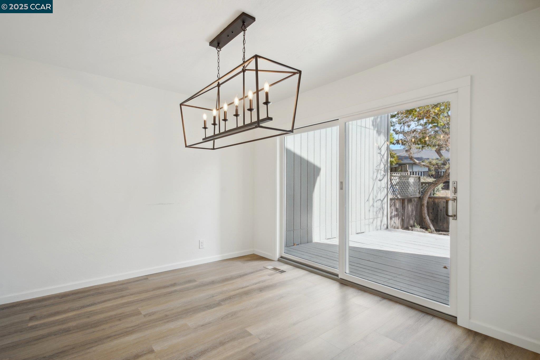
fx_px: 255
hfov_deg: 93.3
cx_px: 270
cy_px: 180
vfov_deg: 70.4
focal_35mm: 17
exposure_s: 1/90
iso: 400
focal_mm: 17
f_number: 8
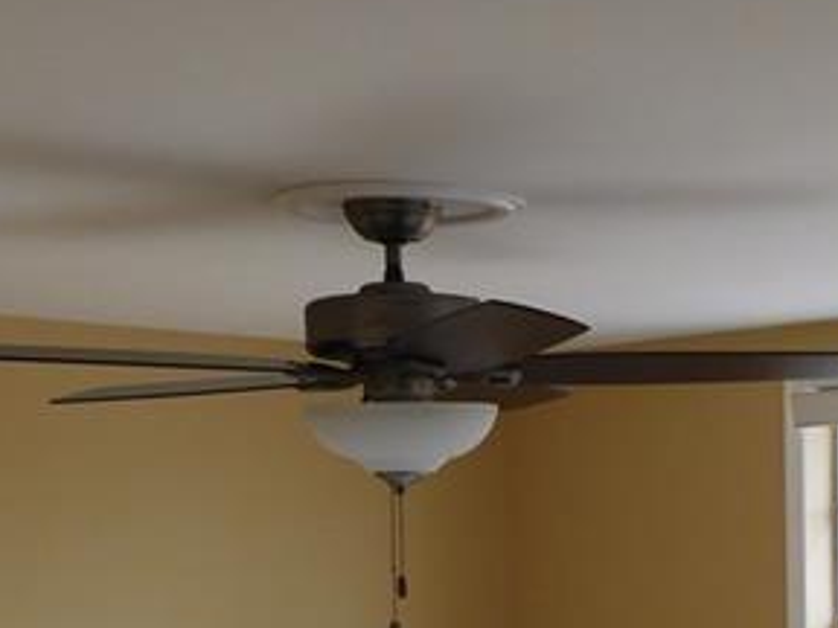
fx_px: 2155
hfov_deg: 21.6
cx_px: 736
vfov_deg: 16.1
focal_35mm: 89
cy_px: 689
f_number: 3.6
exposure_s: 1/50
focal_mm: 5.7
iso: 125
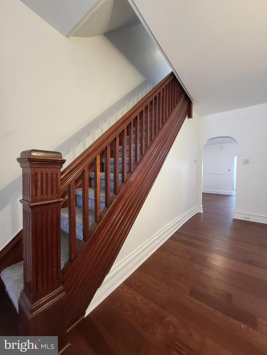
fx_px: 134
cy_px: 178
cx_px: 134
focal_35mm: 13
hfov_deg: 89.9
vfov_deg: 106.2
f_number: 2.2
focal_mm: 1.74
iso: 320
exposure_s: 1/60
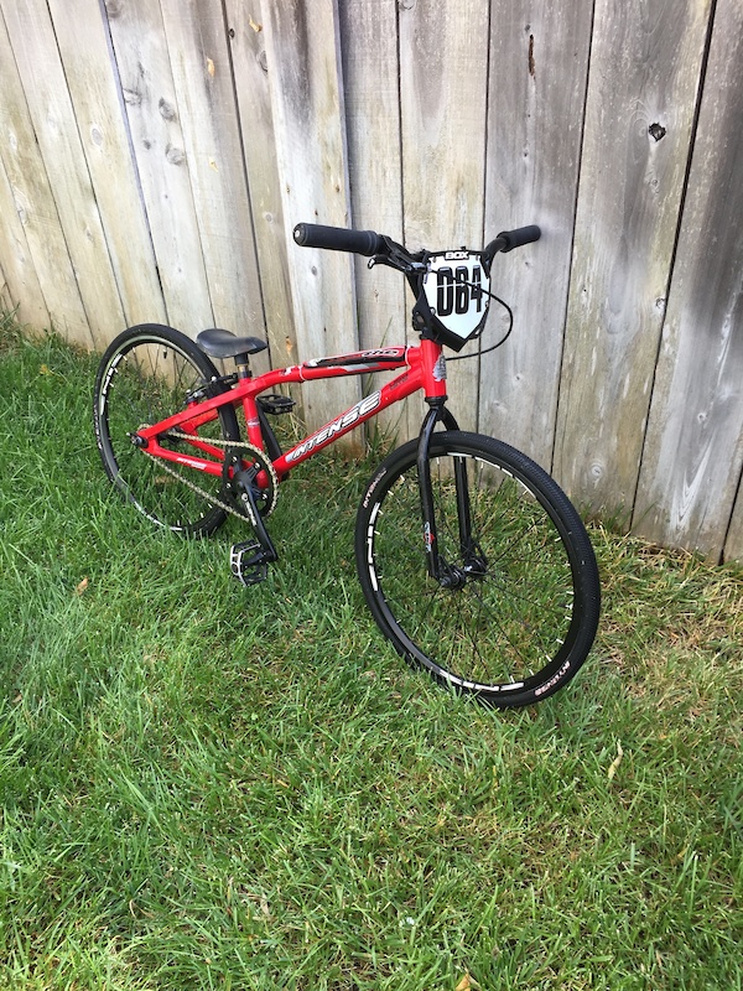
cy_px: 496
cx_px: 372
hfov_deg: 48.2
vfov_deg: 61.7
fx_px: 830
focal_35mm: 29
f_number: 2.2
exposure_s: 1/148
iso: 32
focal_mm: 4.15
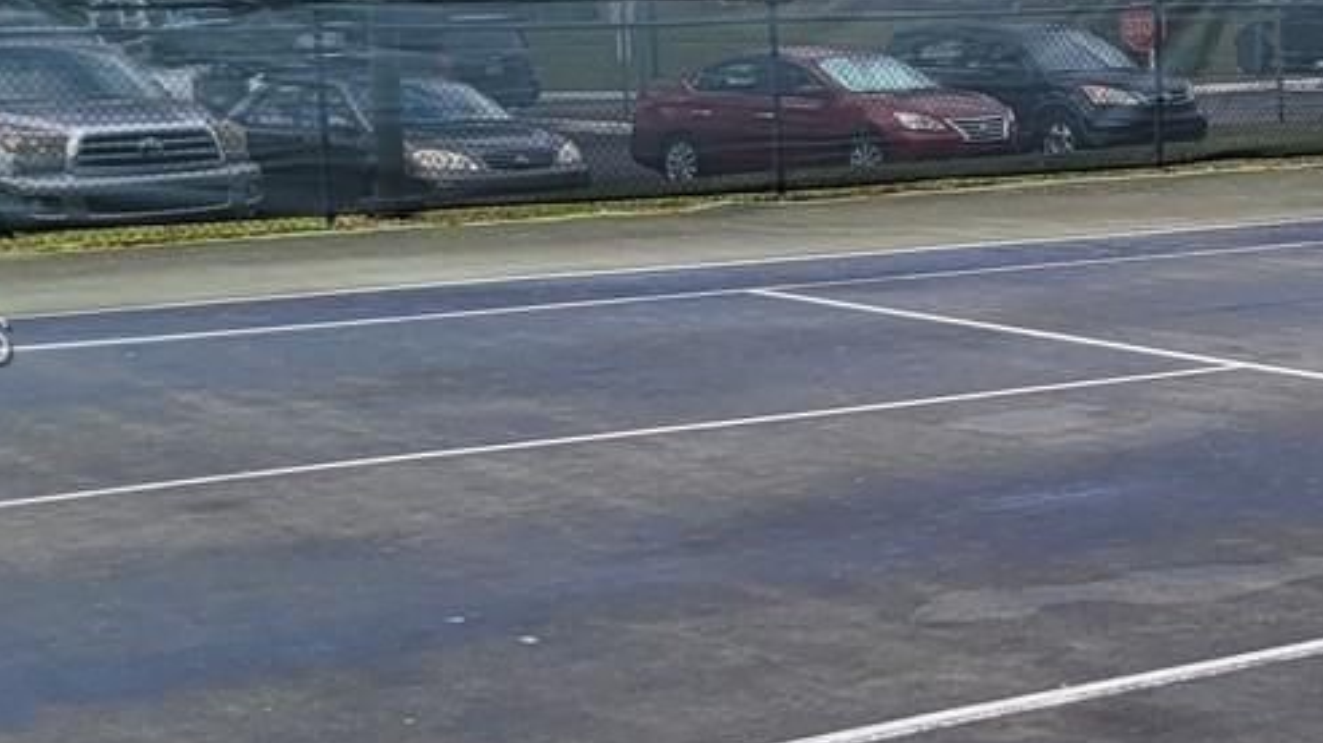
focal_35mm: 92
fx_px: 3227
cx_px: 1323
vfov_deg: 13.1
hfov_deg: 22.3
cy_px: 346
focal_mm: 5
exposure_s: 1/1559
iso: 40
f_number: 1.8
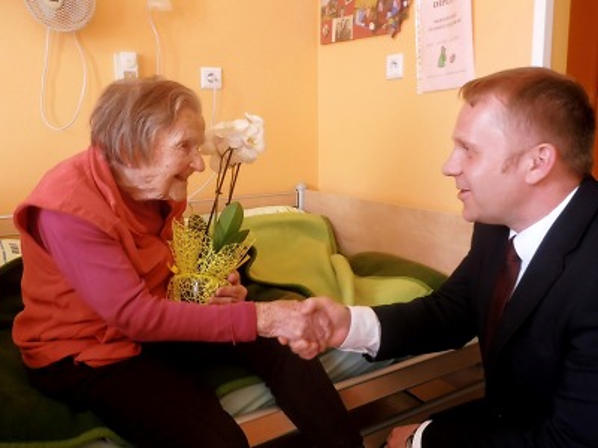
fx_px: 415
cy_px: 224
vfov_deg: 56.8
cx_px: 299
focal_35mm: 24
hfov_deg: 71.6
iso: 80
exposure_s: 1/30
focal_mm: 4.2
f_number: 3
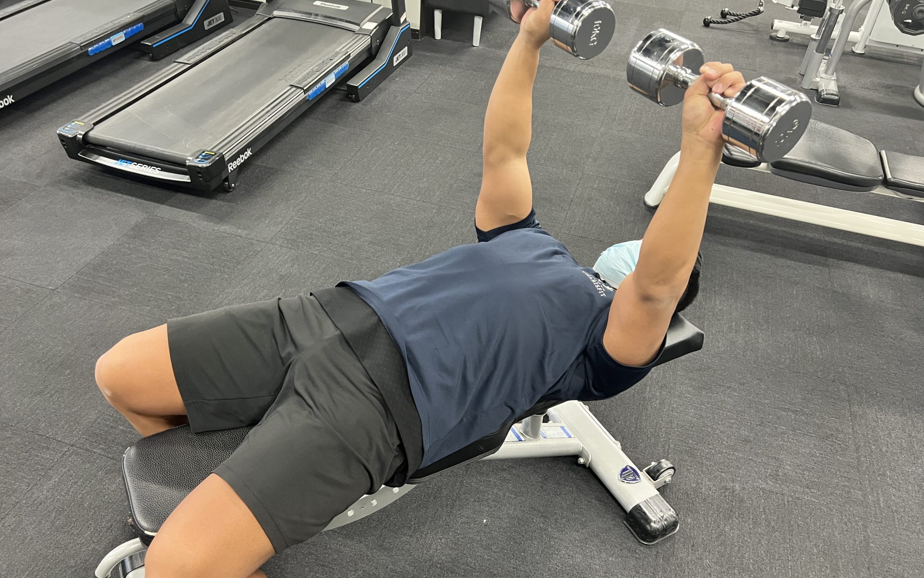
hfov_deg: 66.5
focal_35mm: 28
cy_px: 291
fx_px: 705
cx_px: 459
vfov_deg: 44.5
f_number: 1.5
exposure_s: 1/60
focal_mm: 5.7
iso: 320
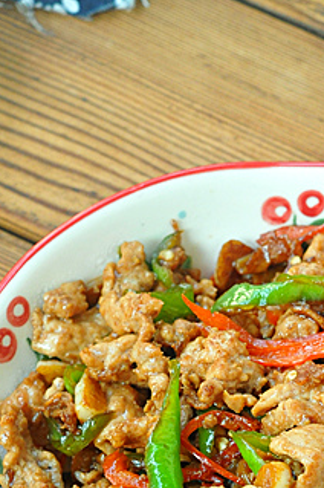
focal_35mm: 188
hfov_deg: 7.3
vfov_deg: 10.9
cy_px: 401
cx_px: 297
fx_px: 2543
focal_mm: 50
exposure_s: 1/30
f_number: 5
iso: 800
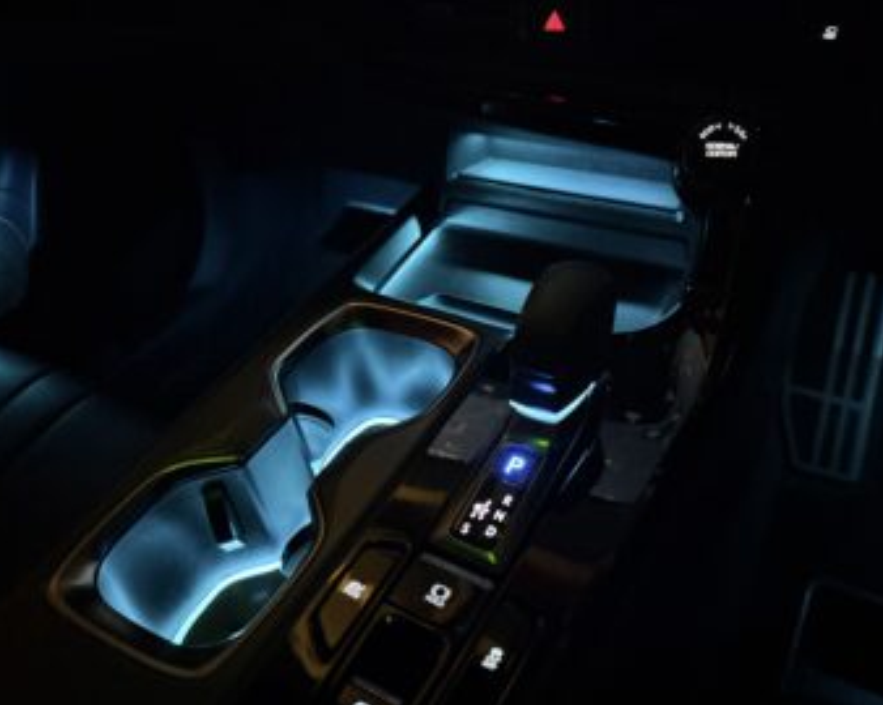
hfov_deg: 66.0
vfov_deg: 54.9
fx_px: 679
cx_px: 477
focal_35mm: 26
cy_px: 346
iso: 12500
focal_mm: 6.76
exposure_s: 1/16
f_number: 1.78
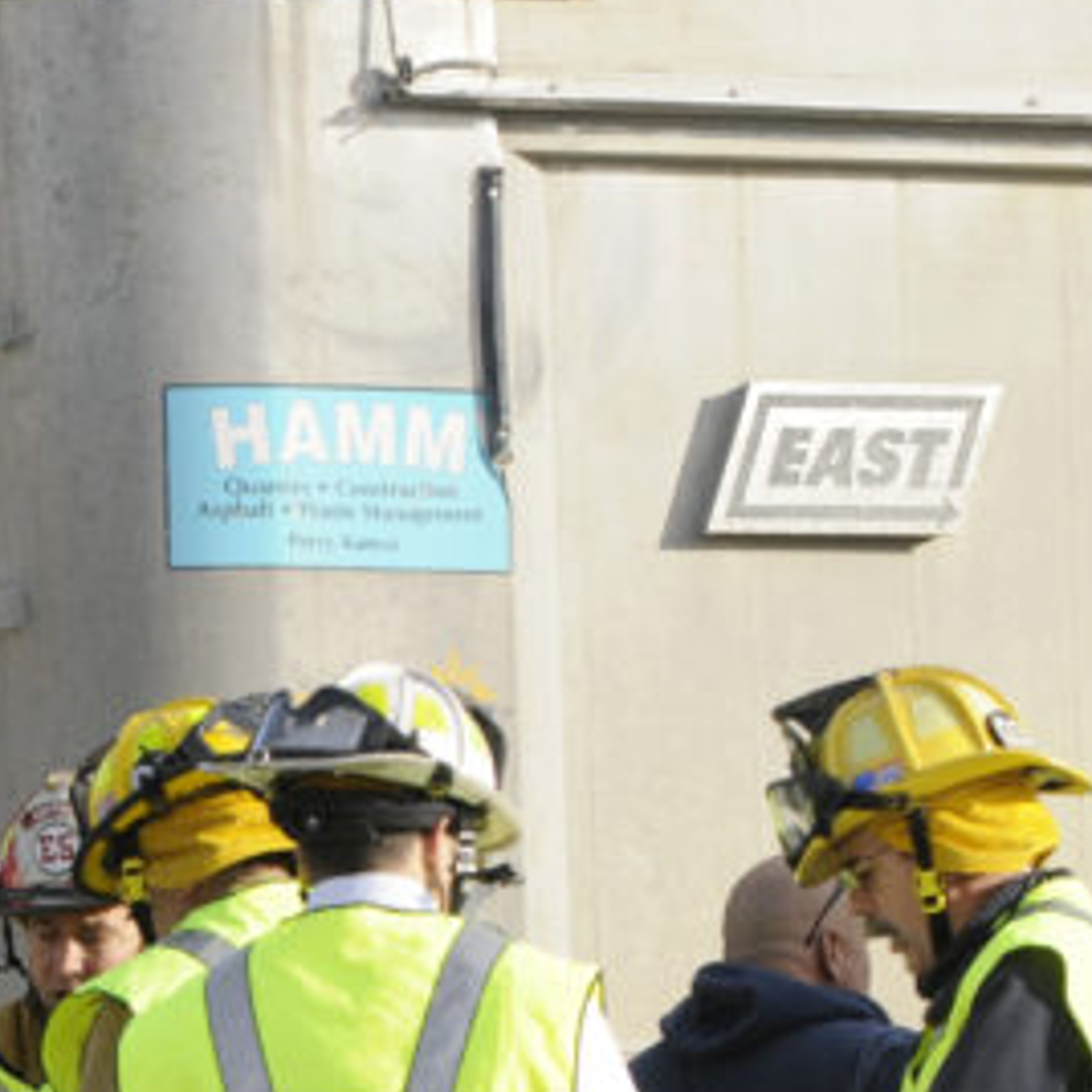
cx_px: -839
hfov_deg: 3.2
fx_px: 19416
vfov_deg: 3.2
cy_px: 1328
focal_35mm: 544
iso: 400
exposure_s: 1/1000
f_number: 6.3
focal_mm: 112
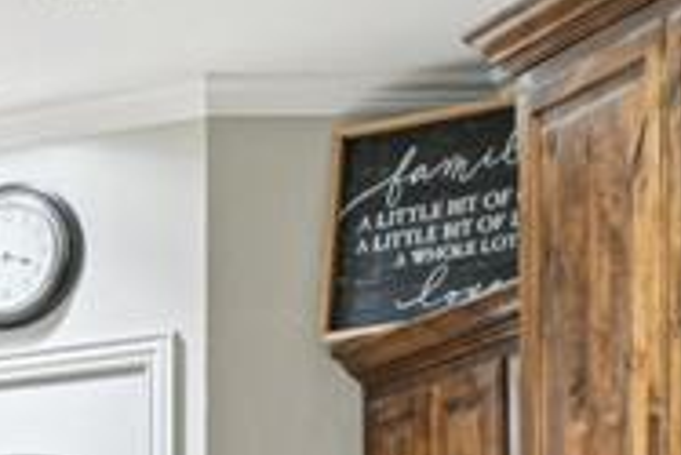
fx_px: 2854
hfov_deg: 11.2
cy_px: 883
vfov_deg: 8.7
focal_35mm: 151
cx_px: -1009
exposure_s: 1/6
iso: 400
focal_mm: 27.5
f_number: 8
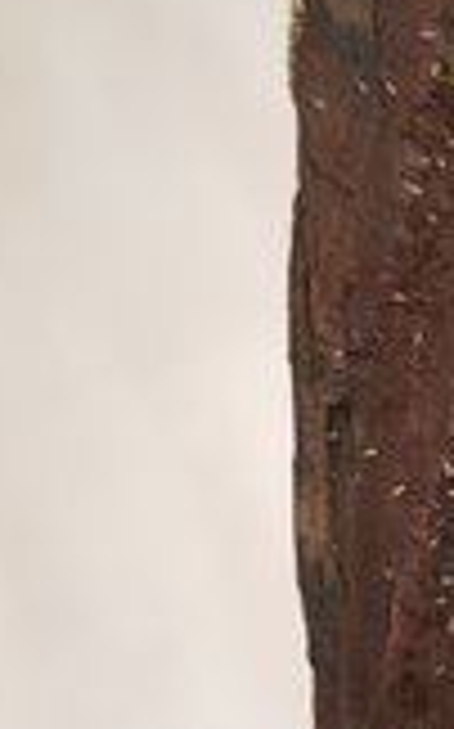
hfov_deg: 18.0
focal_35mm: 68
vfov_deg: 30.2
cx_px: 571
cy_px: 400
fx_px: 1349
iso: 80
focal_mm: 4.2
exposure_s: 1/50
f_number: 1.7
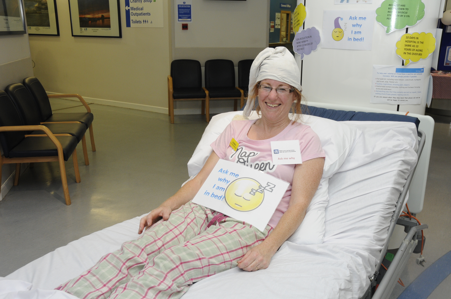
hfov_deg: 53.2
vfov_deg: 36.8
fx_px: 450
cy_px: 150
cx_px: 226
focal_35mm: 36
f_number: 6.3
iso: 640
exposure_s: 1/60
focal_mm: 24
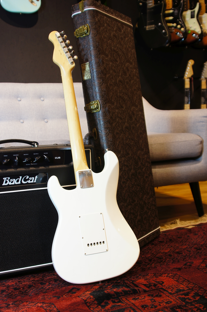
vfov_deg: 46.4
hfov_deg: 31.8
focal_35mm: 42
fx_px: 363
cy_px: 156
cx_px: 104
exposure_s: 1/6
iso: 100
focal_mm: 28
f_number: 4.5
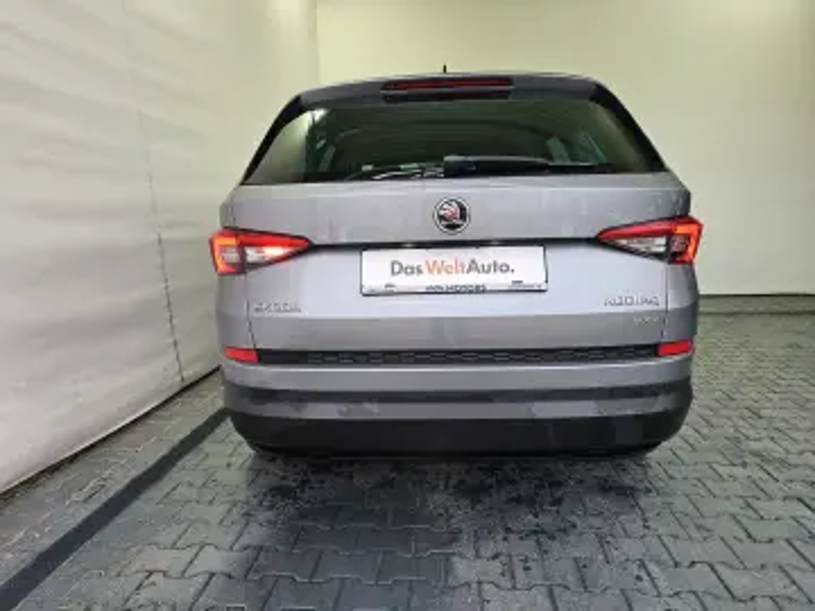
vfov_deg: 58.9
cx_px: 408
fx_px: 542
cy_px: 306
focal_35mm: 23
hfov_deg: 73.9
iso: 40
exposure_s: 1/100
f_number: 1.7
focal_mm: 6.3
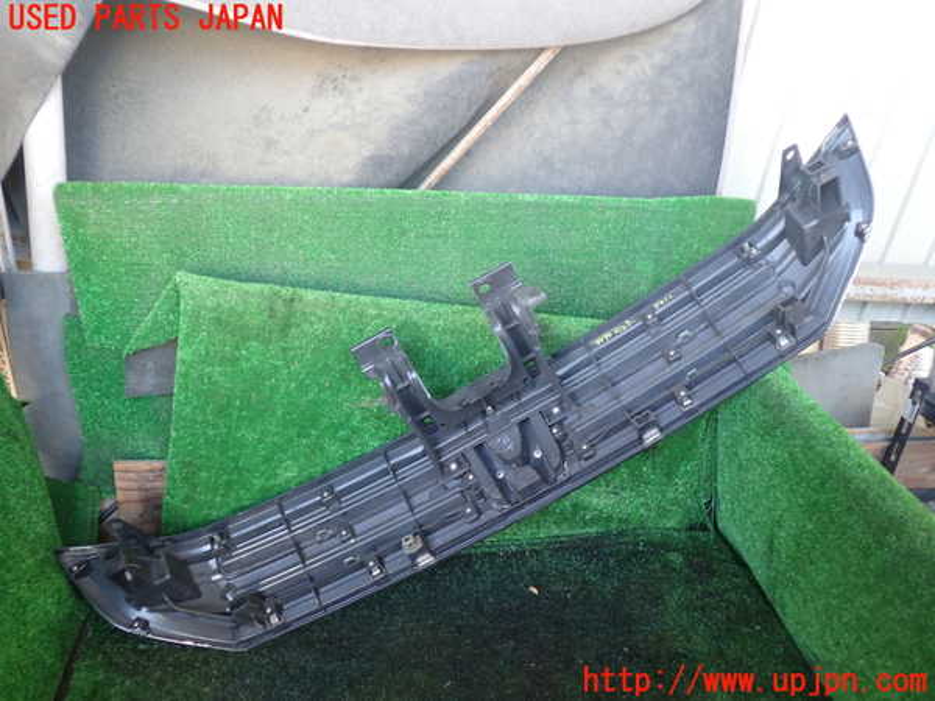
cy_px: 350
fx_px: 810
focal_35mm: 30
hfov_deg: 60.0
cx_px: 468
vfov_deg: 46.8
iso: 200
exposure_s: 1/40
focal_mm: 5.4
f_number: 2.3
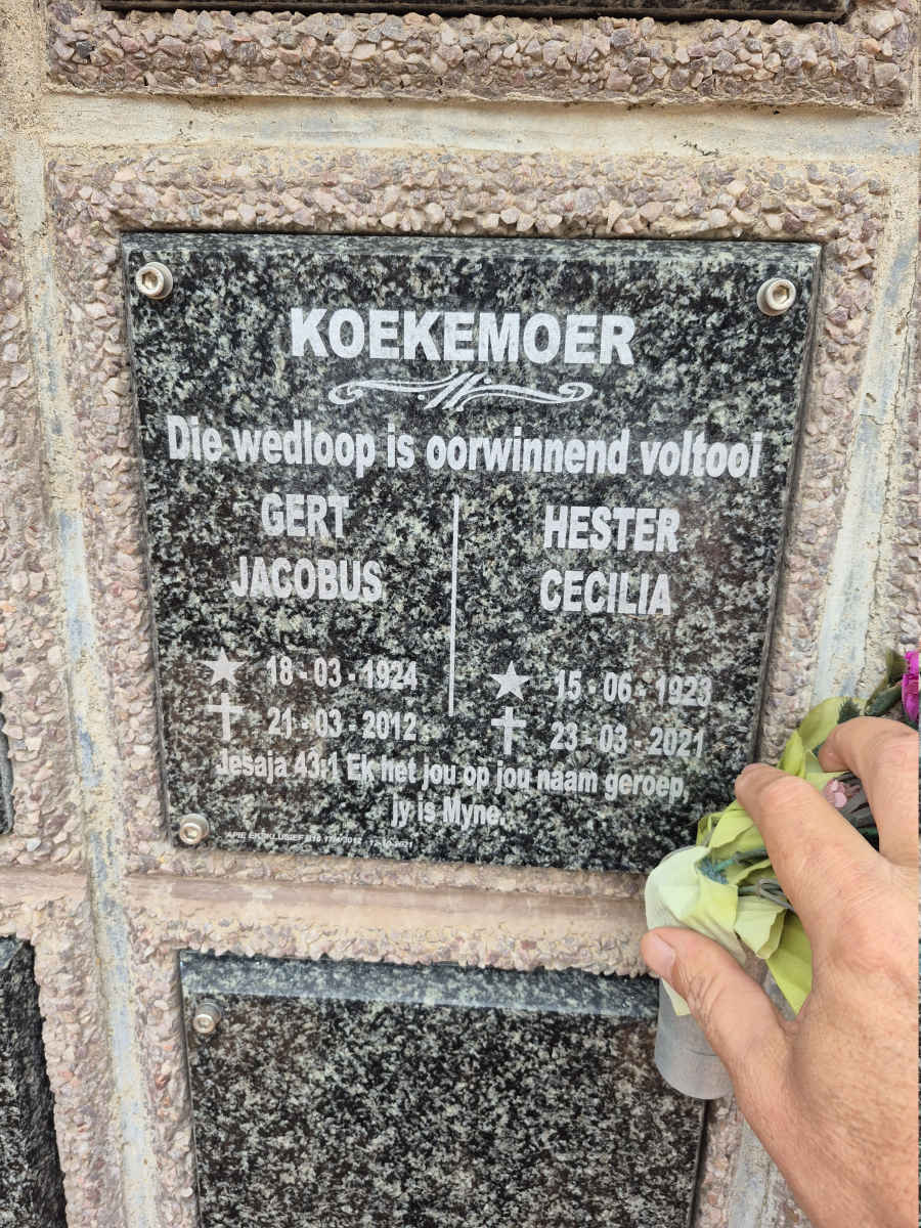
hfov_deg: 58.9
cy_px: 614
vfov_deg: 73.9
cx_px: 460
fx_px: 816
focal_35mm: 23
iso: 64
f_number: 1.8
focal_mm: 5.4
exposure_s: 1/180
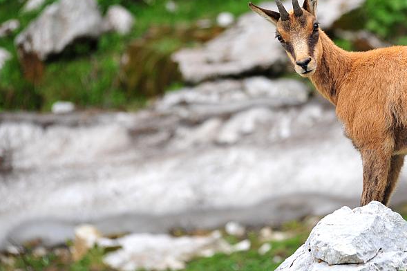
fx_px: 9107
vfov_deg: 1.7
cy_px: 102
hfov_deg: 2.6
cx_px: 315
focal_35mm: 806
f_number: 8
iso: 640
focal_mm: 500
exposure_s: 1/250
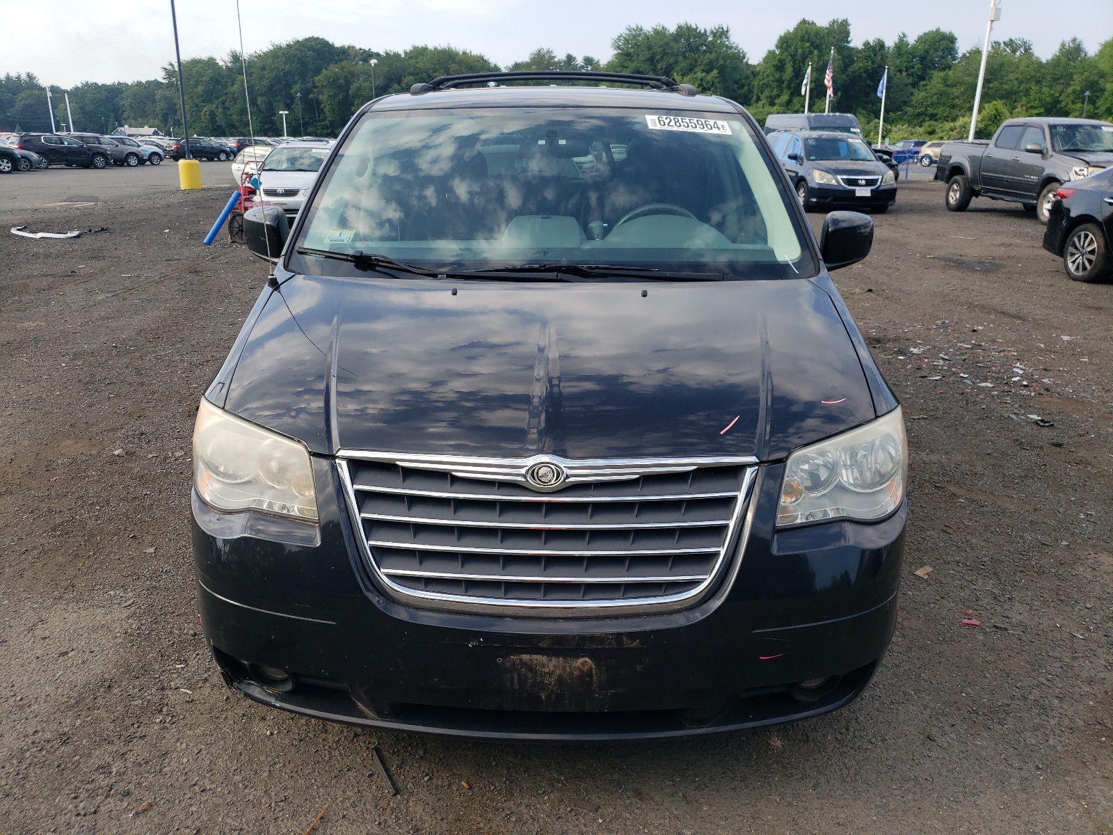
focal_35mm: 26
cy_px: 418
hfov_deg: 67.3
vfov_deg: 53.1
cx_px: 556
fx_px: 836
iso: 50
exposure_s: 1/1429
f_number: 1.5
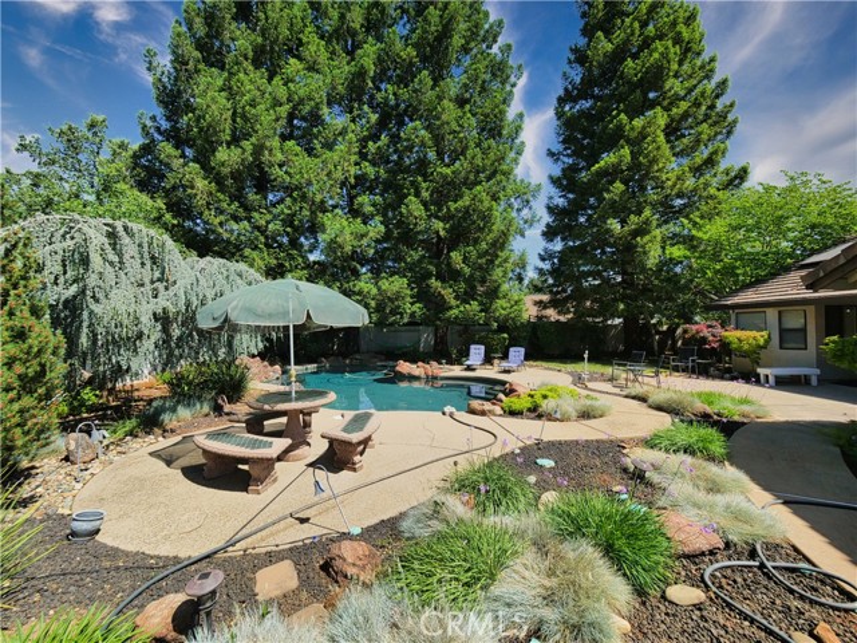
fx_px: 347
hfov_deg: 102.1
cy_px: 322
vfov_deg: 85.7
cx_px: 428
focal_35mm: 14
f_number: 4.5
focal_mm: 7
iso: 250
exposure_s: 1/2000
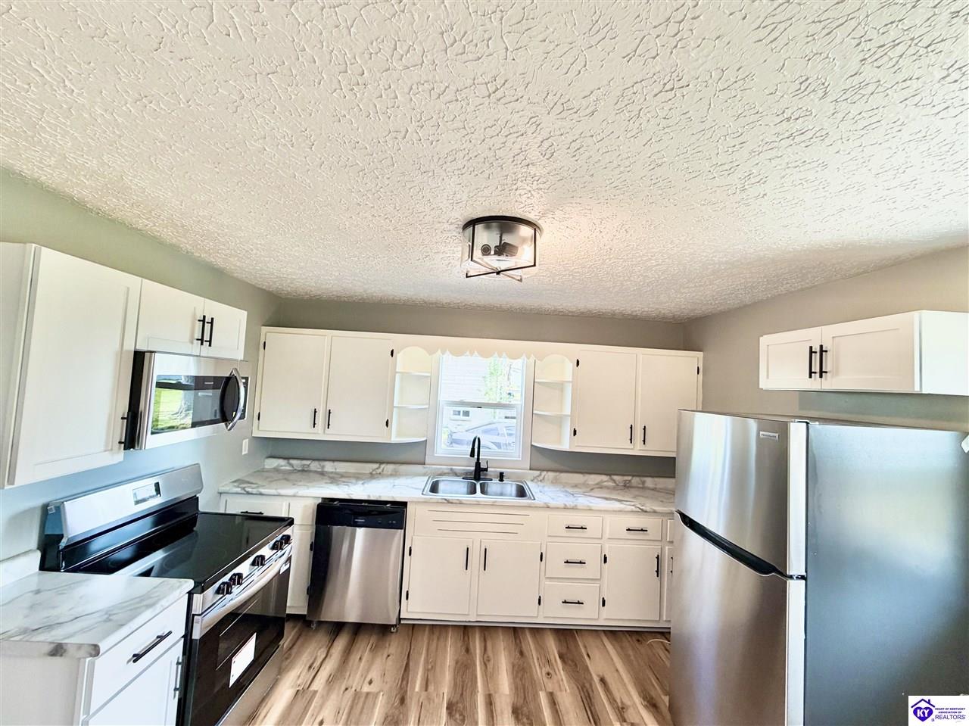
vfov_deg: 85.6
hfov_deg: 102.1
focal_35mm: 14
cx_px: 484
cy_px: 363
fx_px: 392
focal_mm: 2.22
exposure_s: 1/121
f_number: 2.2
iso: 250
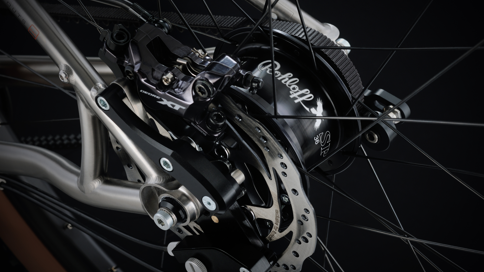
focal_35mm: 90
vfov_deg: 13.4
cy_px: 138
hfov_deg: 23.7
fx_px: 1155
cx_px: 243
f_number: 15
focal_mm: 85
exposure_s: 1/60
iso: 250
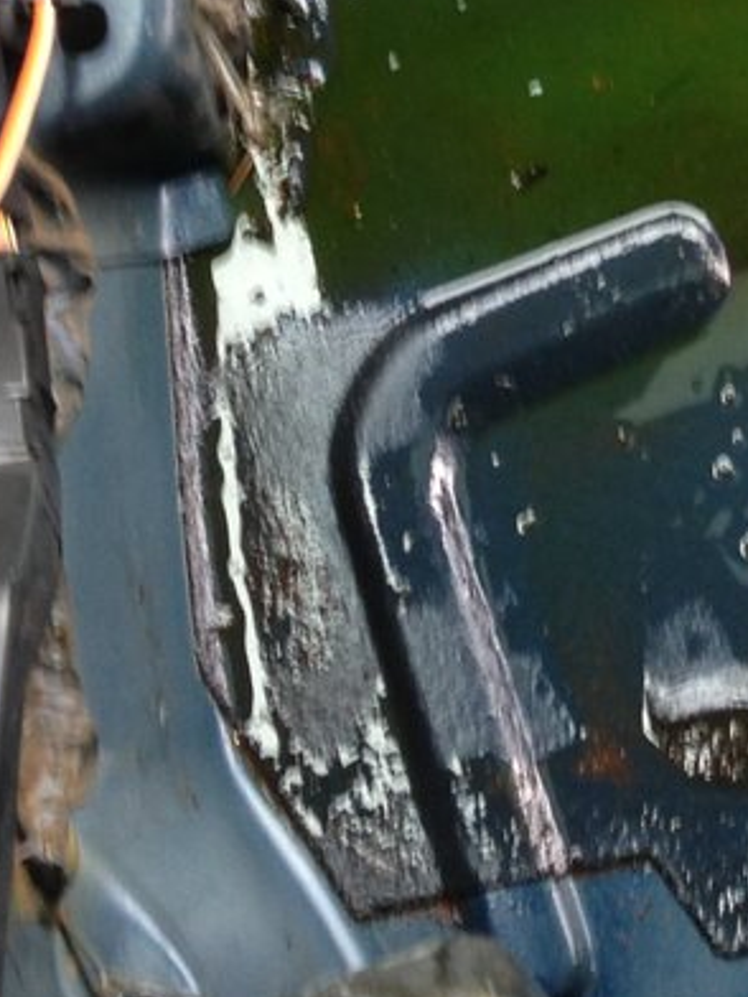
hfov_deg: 14.1
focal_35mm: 101
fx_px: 2910
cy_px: -209
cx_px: 944
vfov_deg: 18.4
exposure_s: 1/20
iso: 50
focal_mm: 4.13
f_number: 2.4
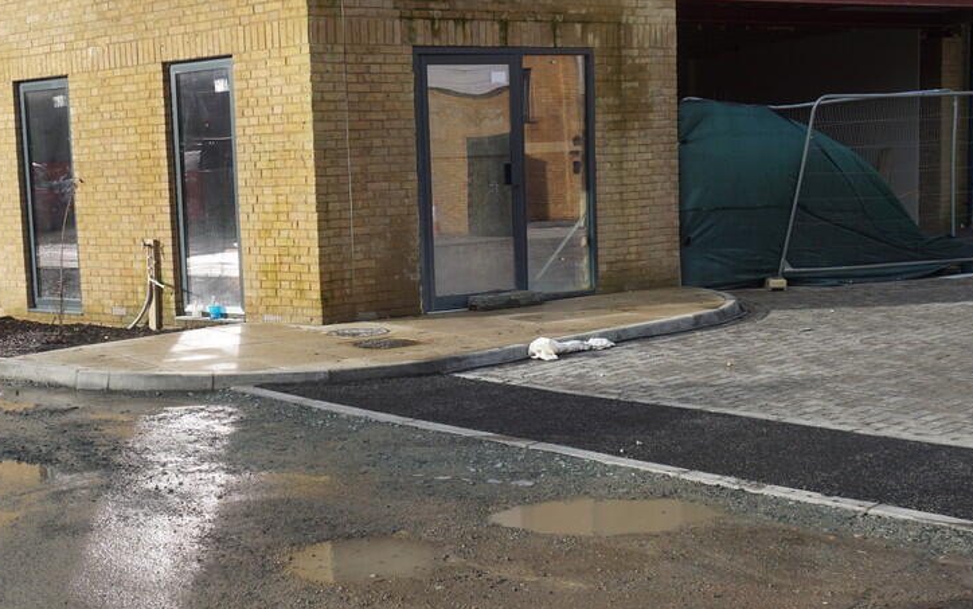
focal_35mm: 50
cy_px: 341
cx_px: 348
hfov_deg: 40.1
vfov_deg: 26.0
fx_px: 1319
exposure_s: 1/200
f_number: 6.3
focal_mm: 23
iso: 100
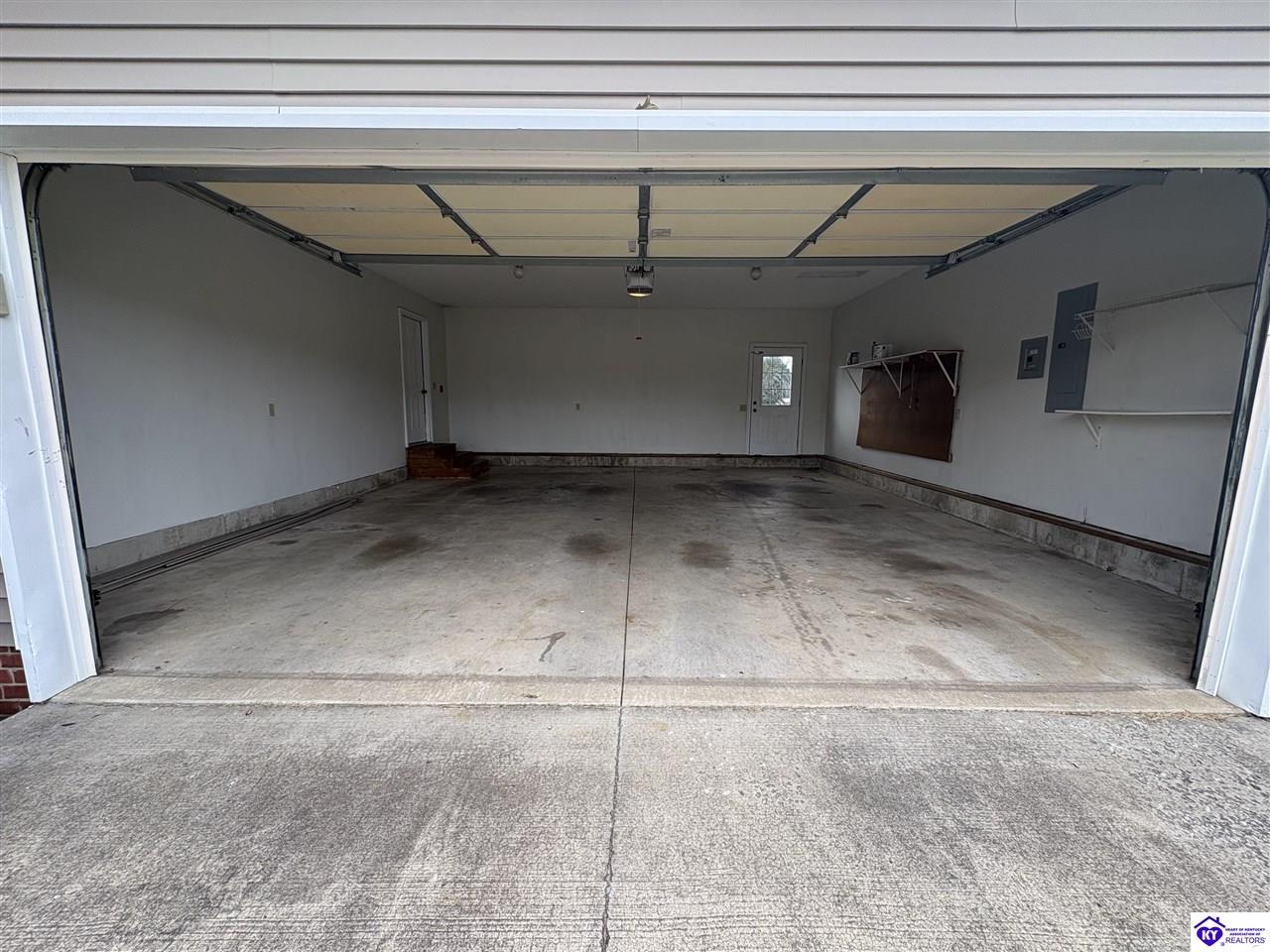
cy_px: 476
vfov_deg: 85.7
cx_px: 635
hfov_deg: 102.1
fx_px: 514
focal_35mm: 14
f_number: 2.2
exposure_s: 1/192
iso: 40
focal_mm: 2.22
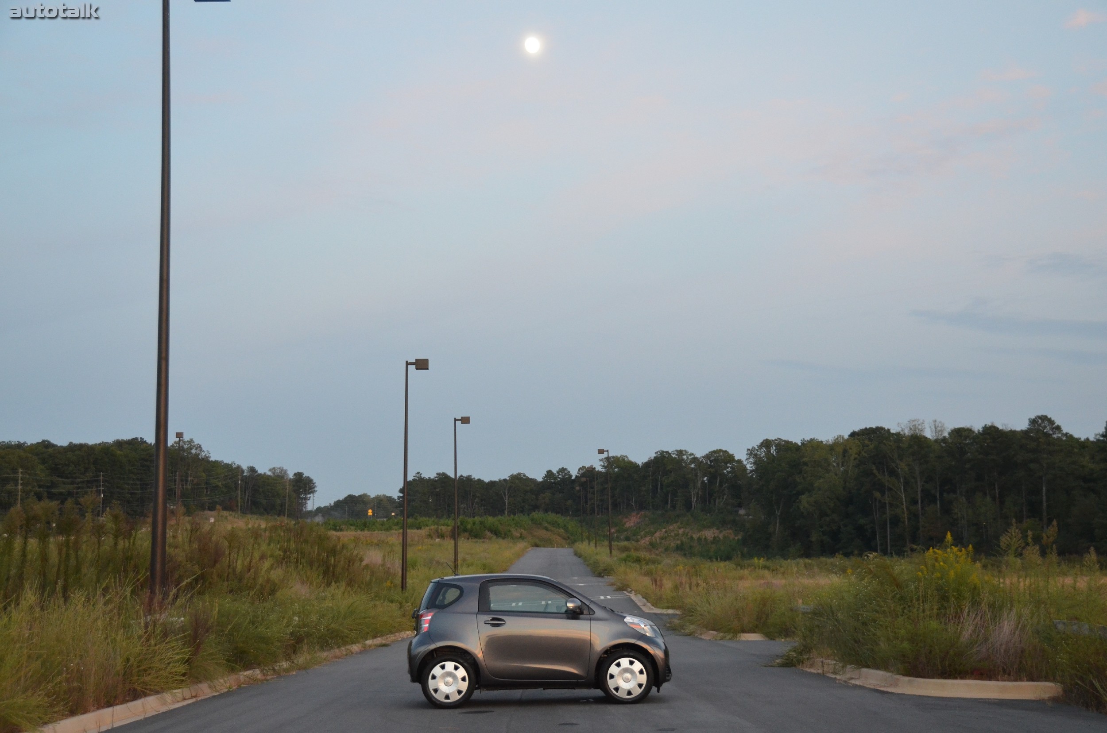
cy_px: 366
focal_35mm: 48
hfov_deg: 41.2
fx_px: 1473
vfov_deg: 28.0
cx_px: 554
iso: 1600
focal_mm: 32
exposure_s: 1/125
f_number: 4.2
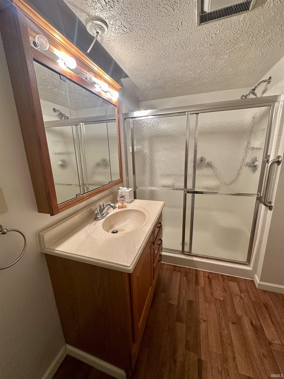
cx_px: 142
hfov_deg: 85.7
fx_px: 153
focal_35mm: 14
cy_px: 190
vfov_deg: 102.1
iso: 160
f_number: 2.2
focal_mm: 2.22
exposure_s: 1/60
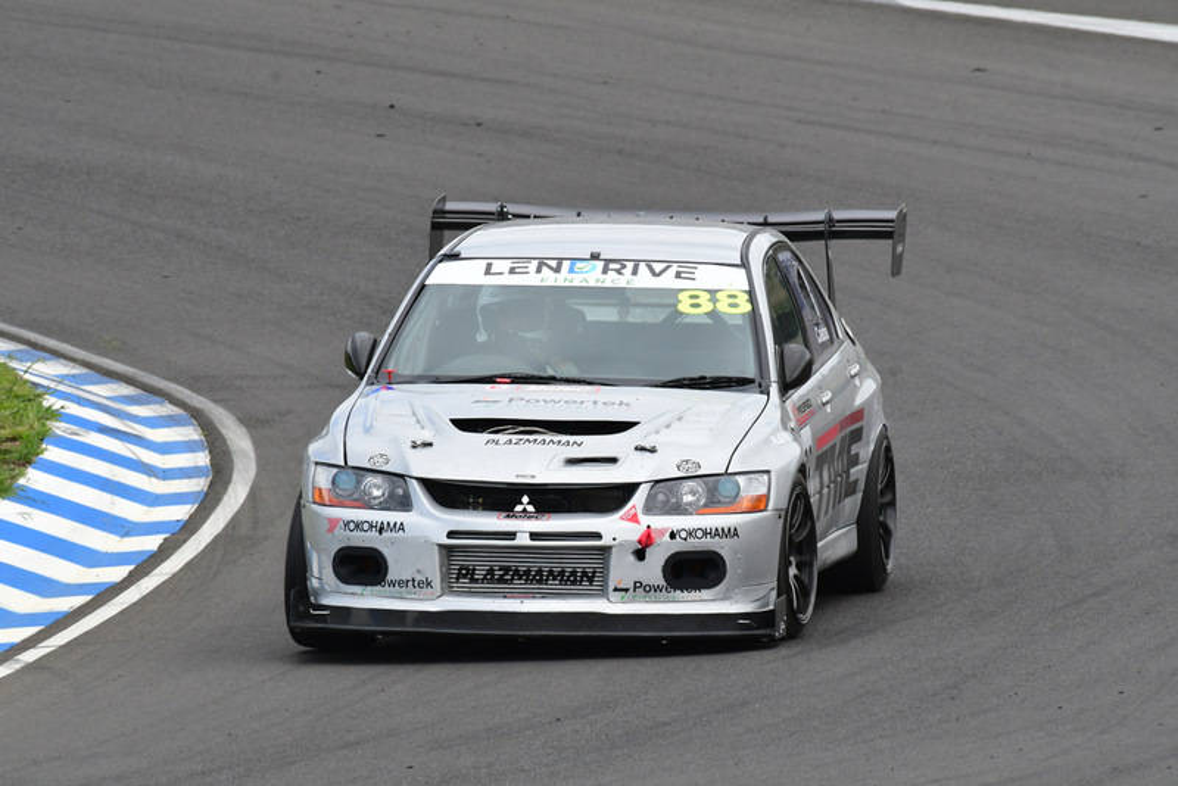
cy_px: 393
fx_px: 24549
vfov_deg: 1.8
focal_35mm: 750
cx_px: 589
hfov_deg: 2.7
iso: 800
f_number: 11
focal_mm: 500
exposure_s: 1/640
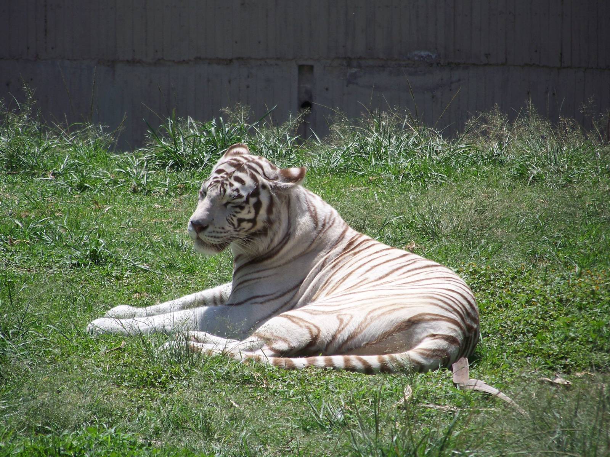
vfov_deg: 3.4
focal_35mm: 432
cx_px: 305
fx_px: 7613
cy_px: 228
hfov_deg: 4.6
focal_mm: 70.2
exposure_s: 1/400
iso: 64
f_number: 4.8
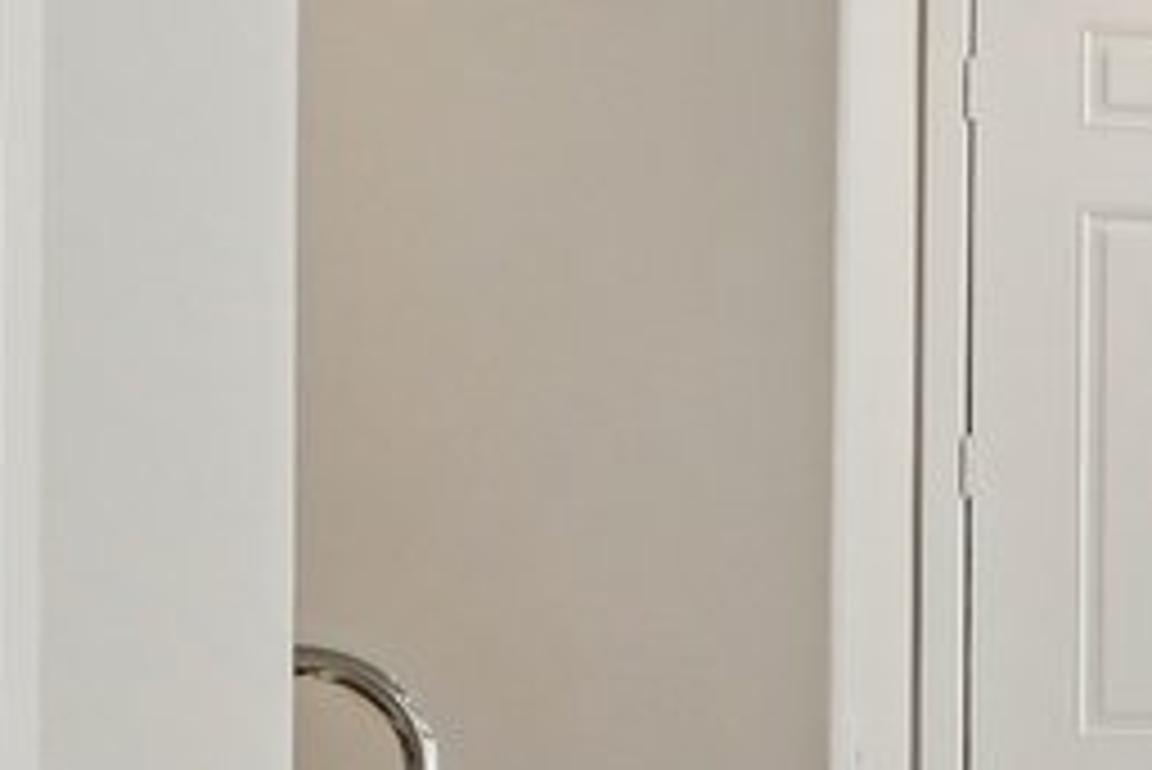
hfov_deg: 12.8
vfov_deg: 12.2
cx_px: 2948
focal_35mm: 112
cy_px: 655
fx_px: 3586
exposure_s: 1/30
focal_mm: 14
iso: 250
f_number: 8
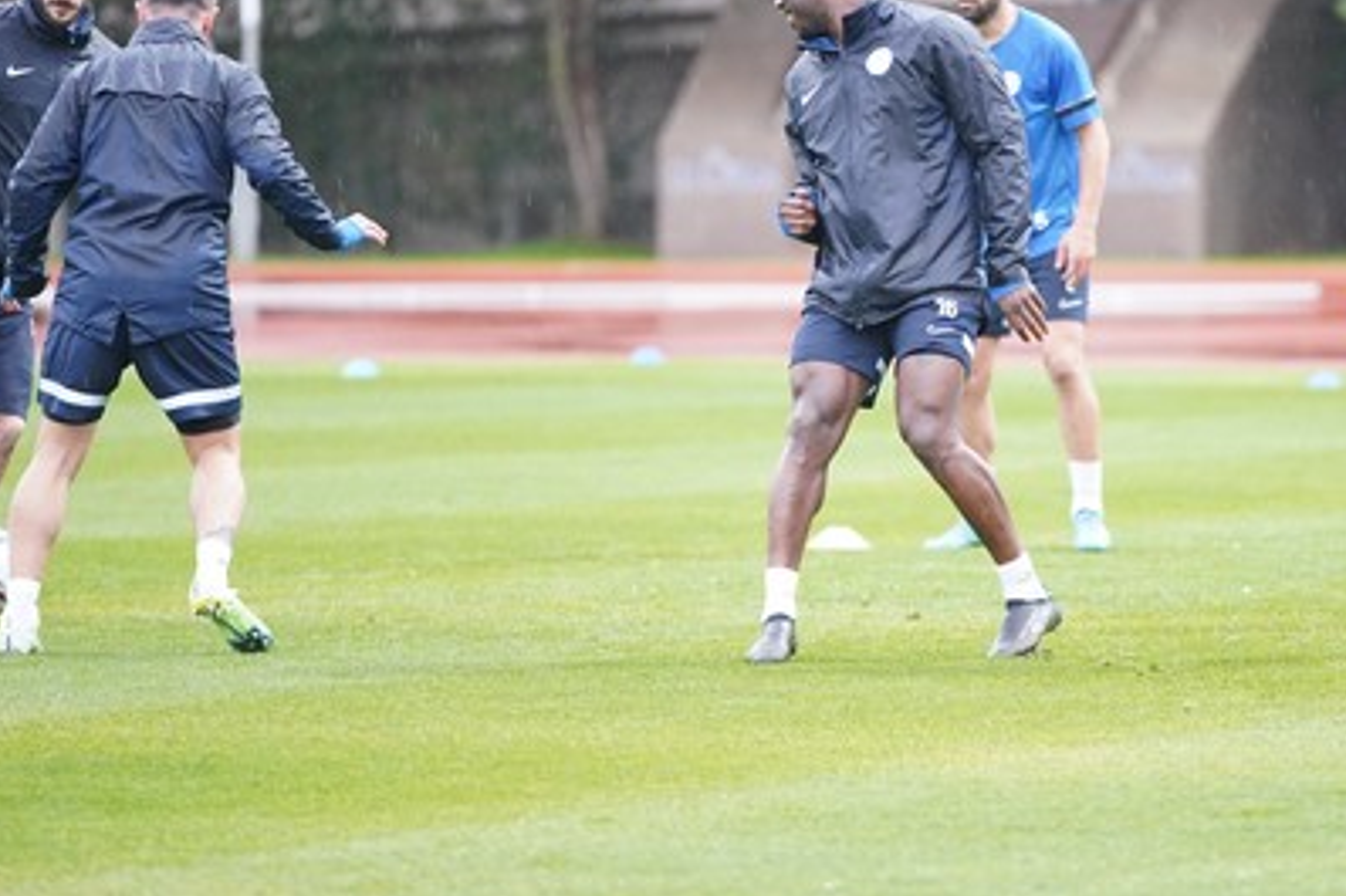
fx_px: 12594
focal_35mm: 337
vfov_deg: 4.1
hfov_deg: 6.1
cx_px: 940
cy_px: 178
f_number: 2.8
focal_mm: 200
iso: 3200
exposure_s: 1/250
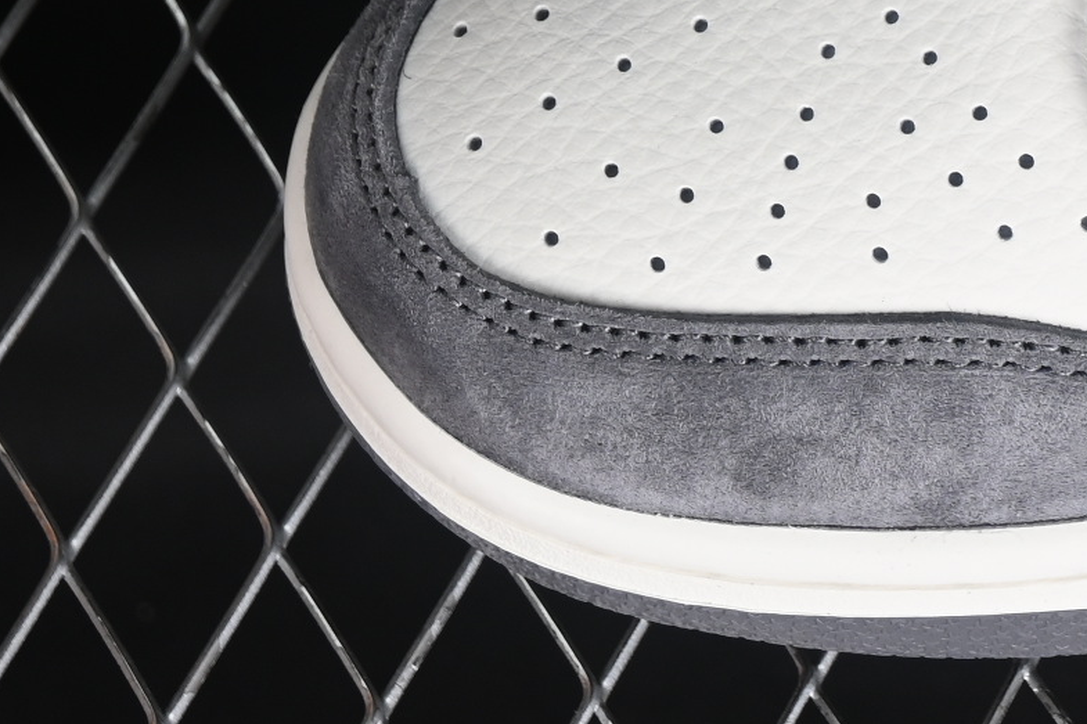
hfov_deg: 7.6
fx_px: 8030
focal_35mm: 266
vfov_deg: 5.1
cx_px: 1547
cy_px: -556
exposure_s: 1/80
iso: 160
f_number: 7.1
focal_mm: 50
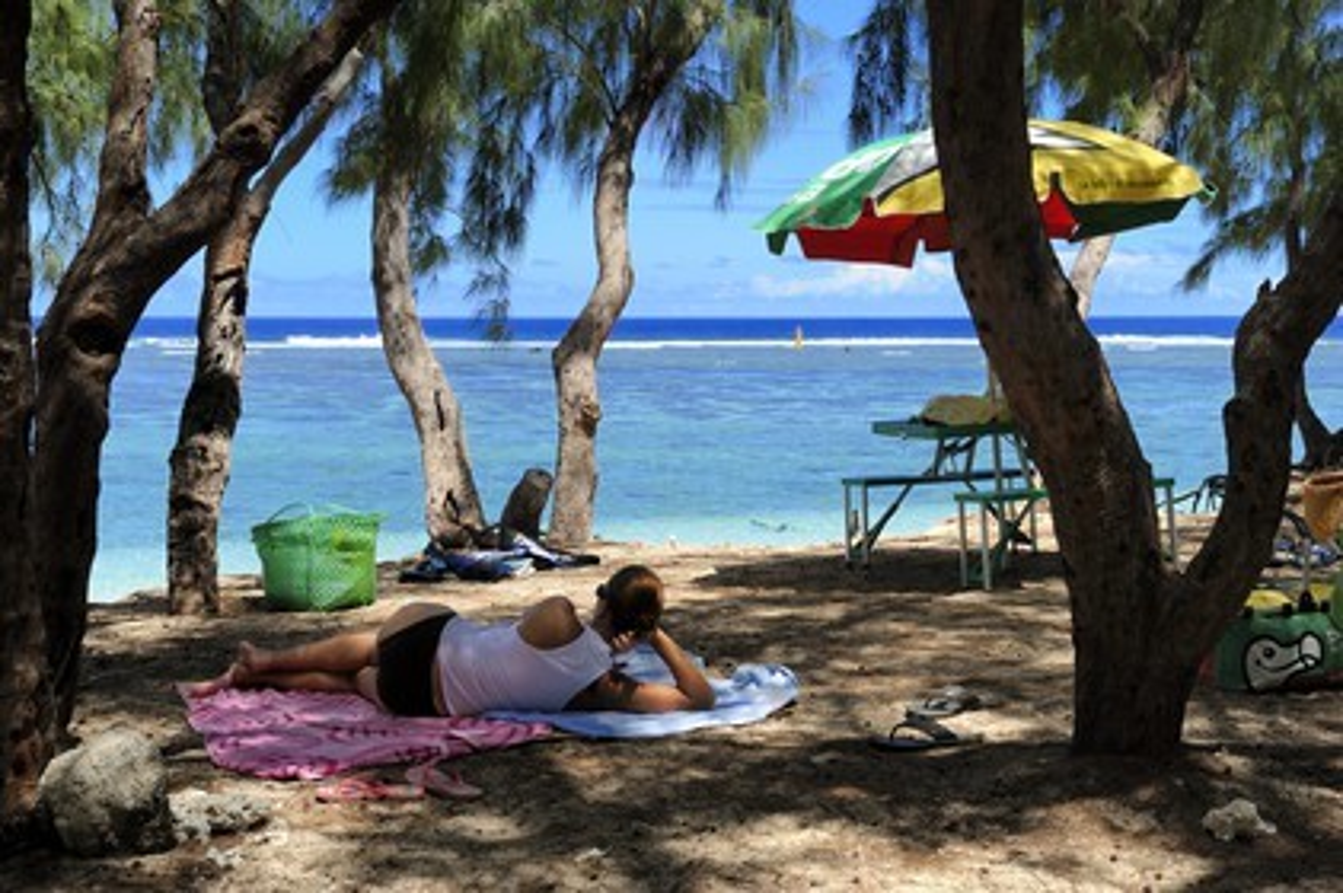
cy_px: 446
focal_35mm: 56
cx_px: 672
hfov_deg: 35.7
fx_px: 2087
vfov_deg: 24.2
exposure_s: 1/125
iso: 200
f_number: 11
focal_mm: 56
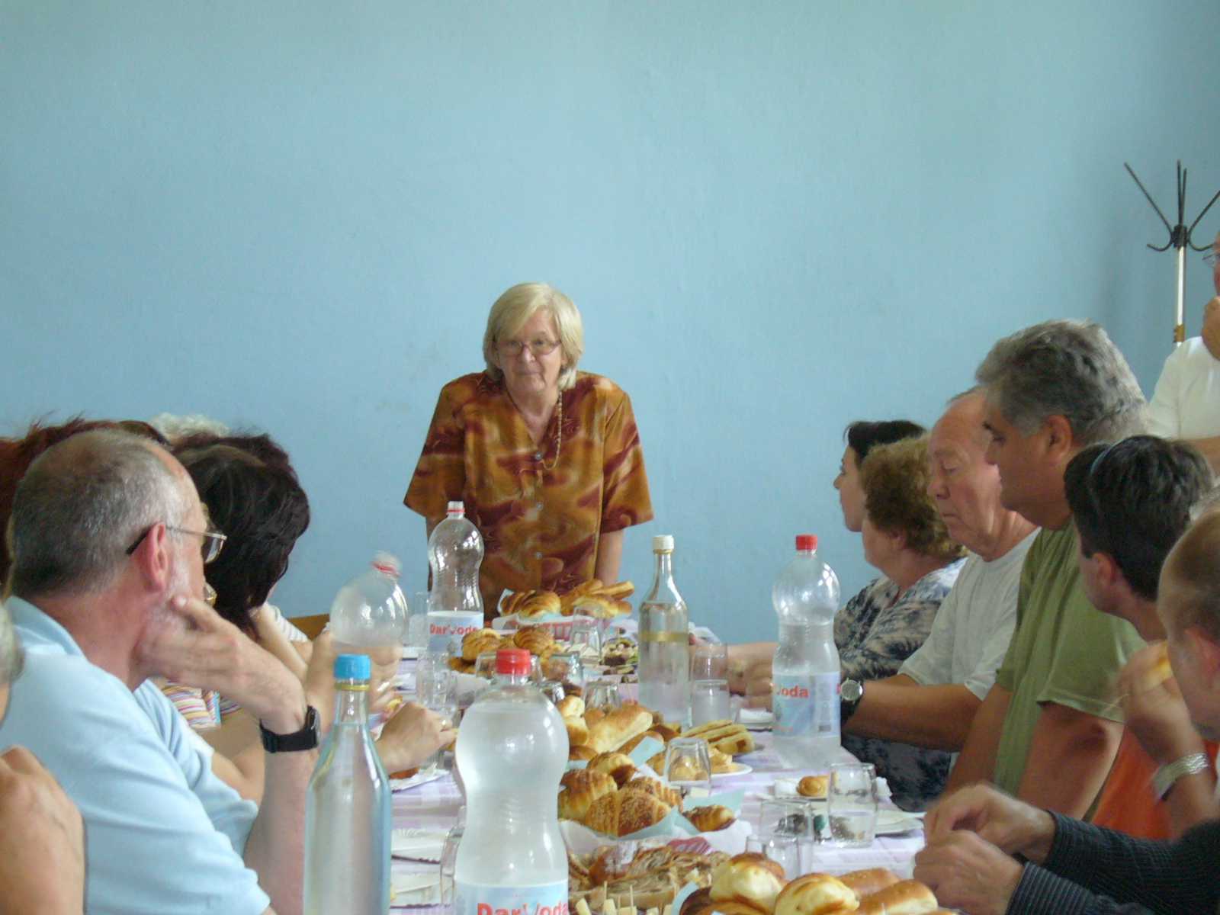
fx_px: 3313
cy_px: 458
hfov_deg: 20.9
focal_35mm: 94
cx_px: 610
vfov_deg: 15.7
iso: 125
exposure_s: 1/13
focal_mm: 11.4
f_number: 3.2
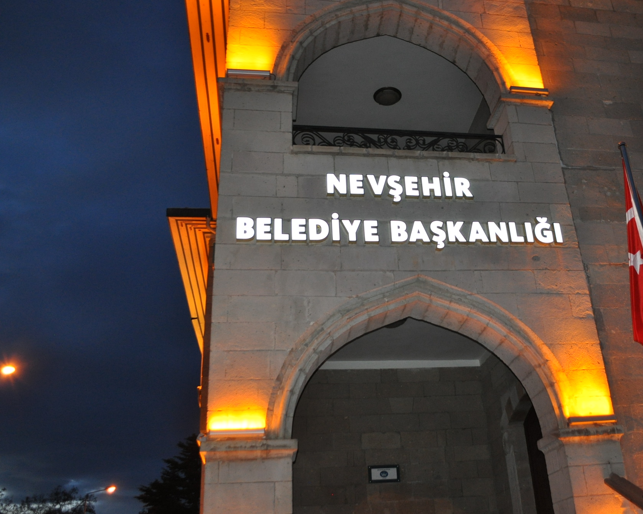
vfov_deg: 41.2
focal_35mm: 36
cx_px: 411
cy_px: 249
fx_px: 685
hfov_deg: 49.7
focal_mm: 20
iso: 800
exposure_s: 1/80
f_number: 3.8
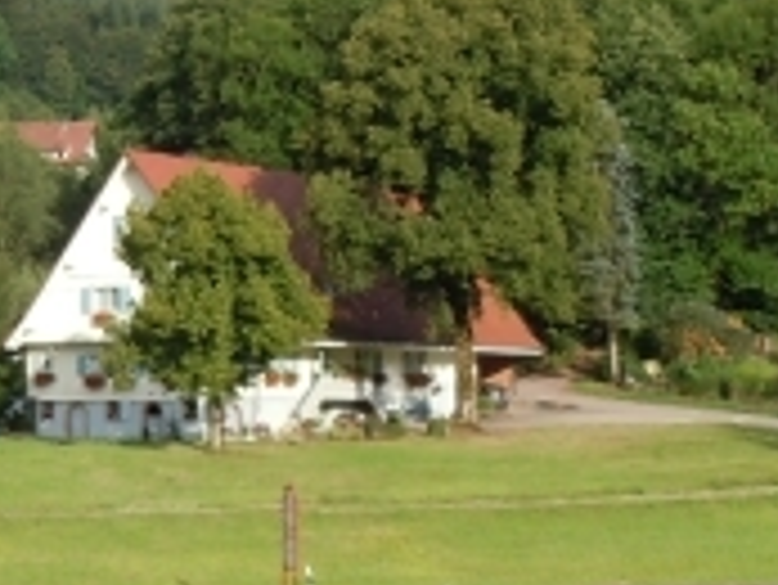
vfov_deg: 14.2
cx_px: -27
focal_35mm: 104
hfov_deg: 18.3
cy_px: 351
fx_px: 2339
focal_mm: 5.4
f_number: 3.5
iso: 100
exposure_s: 1/640
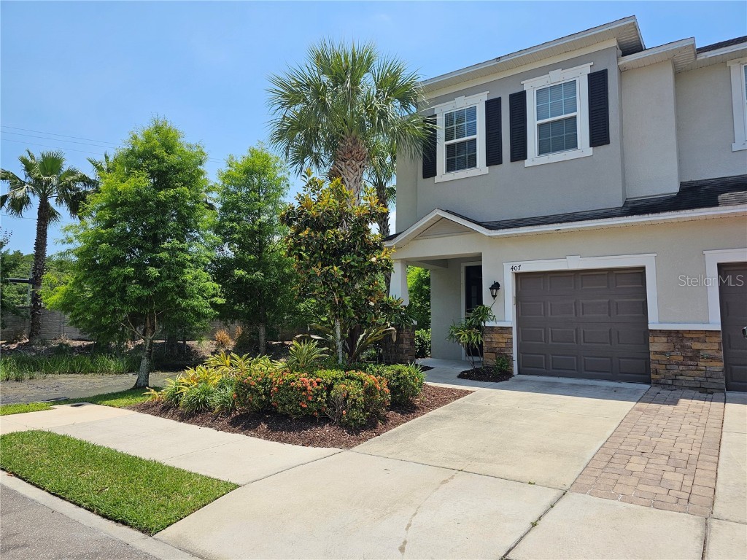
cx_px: 374
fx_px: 496
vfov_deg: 58.9
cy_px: 280
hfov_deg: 73.9
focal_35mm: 23
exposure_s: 1/1361
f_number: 1.7
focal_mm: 6.3
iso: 16
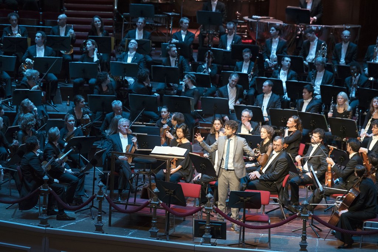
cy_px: 126
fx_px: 1628
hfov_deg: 13.2
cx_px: 189
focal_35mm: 155
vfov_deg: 8.9
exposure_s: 1/160
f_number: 4
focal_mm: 155
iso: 4000
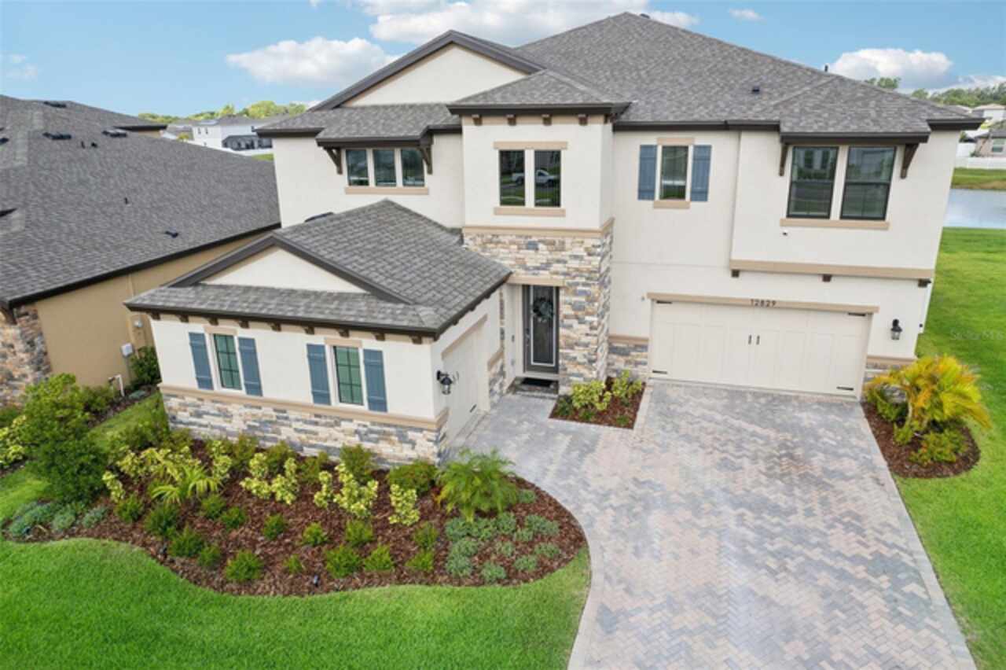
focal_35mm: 22
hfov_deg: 78.6
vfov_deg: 57.2
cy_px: 335
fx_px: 614
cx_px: 503
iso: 100
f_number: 2.8
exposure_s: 1/1500
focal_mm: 8.4
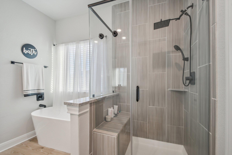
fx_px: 97
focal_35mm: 15
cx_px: 116
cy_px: 78
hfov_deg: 100.4
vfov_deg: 77.3
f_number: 8
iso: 400
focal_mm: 10
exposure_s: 1/15
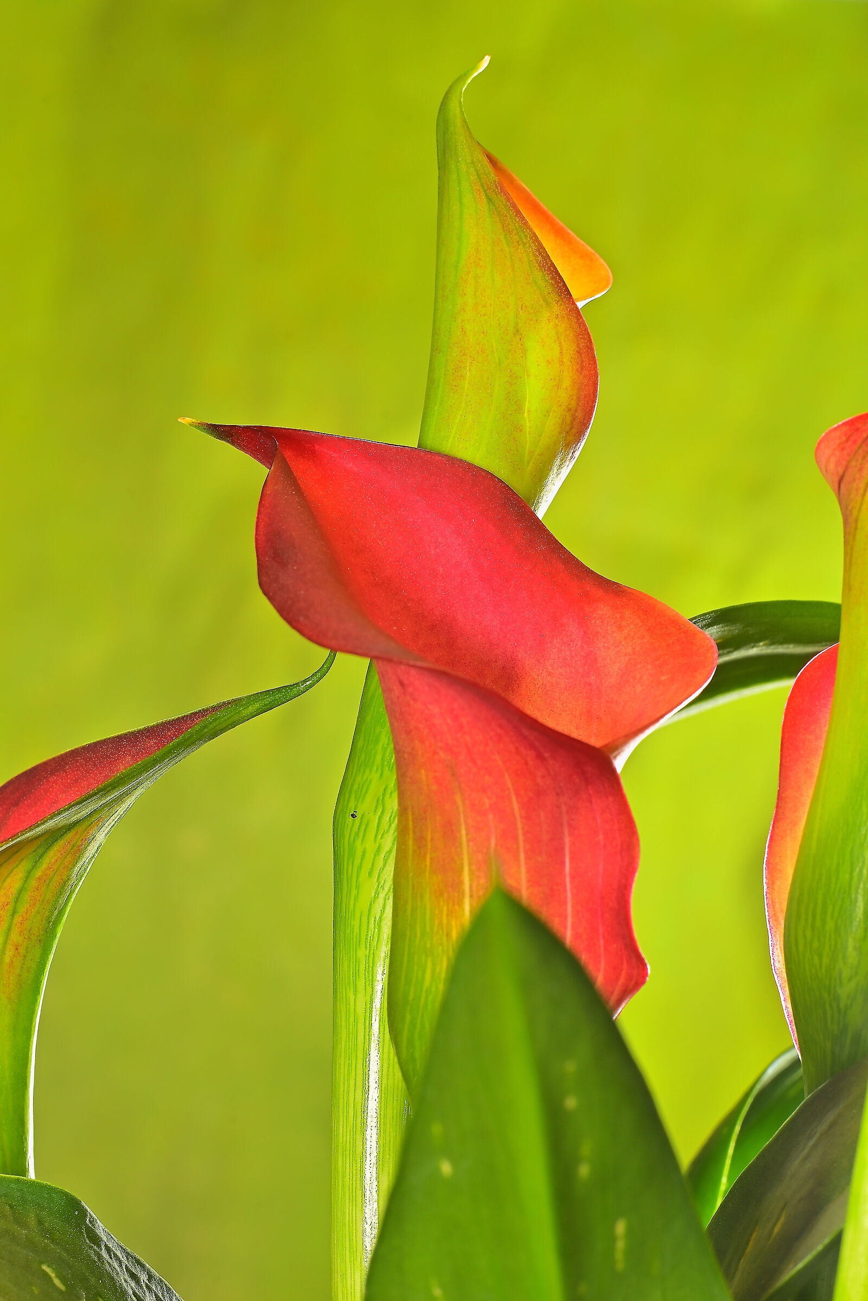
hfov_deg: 15.2
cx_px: 434
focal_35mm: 90
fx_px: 3255
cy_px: 650
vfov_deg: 22.6
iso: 100
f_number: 16
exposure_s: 1/60
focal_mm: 60
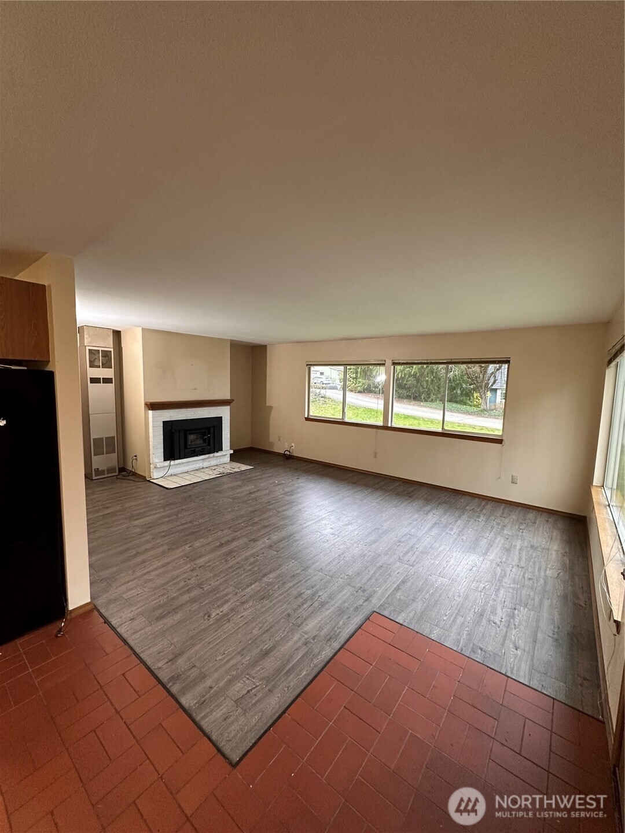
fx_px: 337
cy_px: 416
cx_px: 312
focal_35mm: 14
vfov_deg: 102.1
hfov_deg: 85.7
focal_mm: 2.22
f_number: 2.2
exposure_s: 1/60
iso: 250
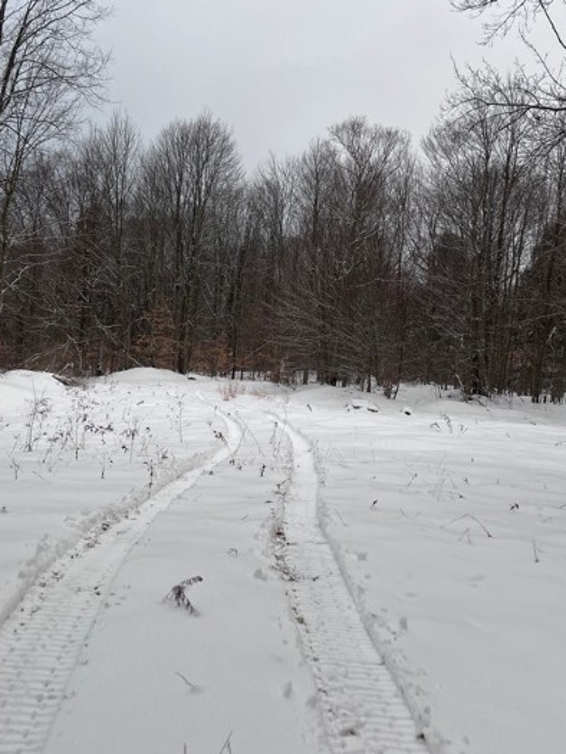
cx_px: 280
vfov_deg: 48.9
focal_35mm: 38
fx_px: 828
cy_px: 332
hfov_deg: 37.7
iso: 40
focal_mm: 5.7
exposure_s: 1/121
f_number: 1.5
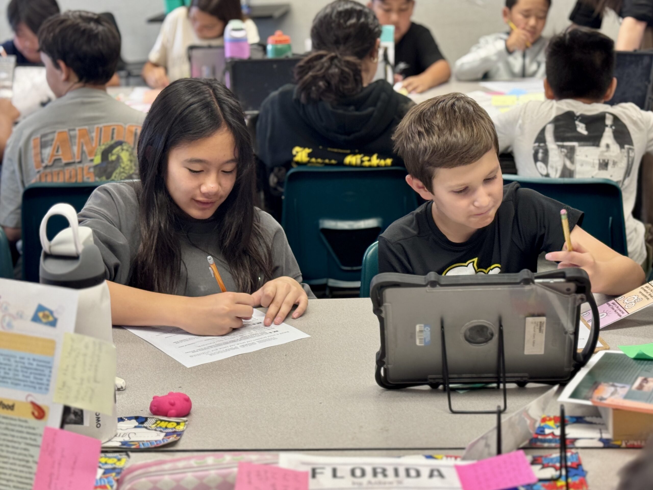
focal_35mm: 48
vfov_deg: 30.3
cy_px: 245
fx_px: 905
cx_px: 326
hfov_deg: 39.7
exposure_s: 1/60
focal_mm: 6.76
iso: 160
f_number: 1.78
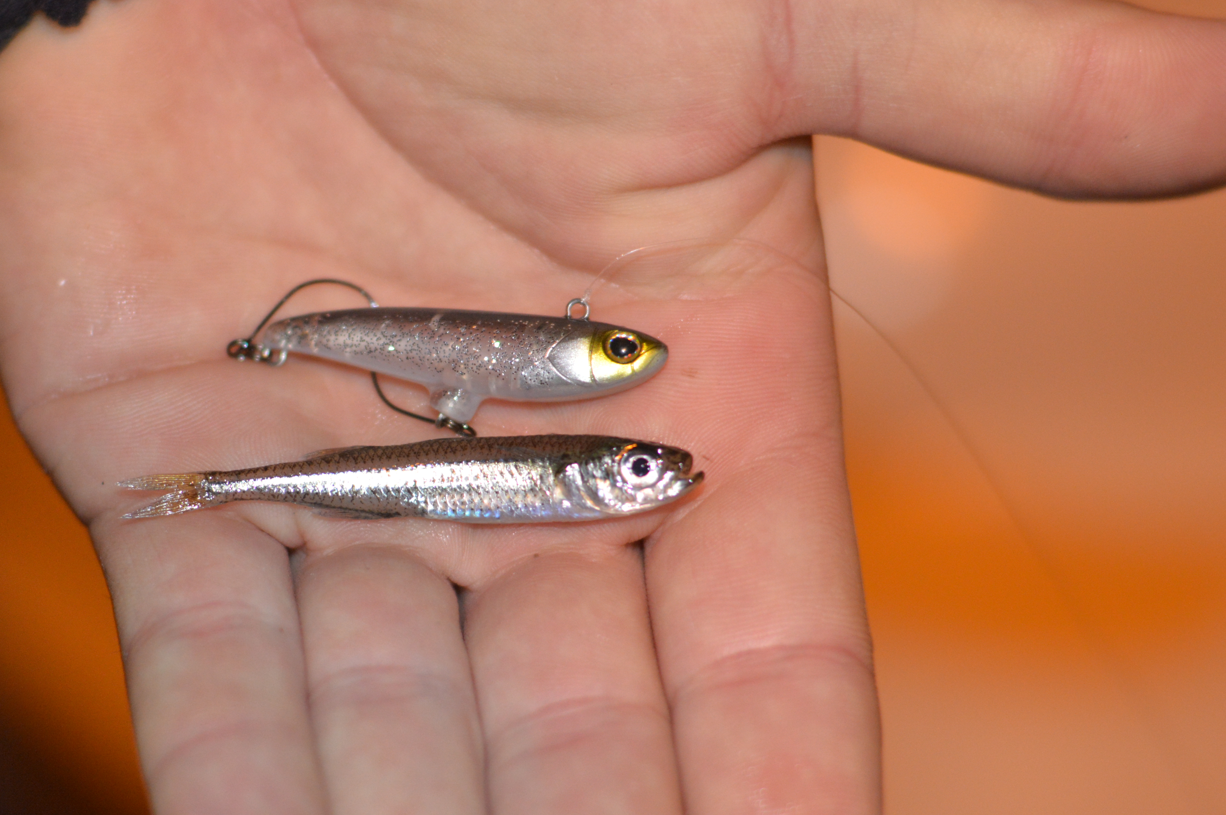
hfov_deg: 19.8
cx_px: 436
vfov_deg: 13.3
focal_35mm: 103
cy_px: 427
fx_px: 3505
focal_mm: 50
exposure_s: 1/60
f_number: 2.8
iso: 720
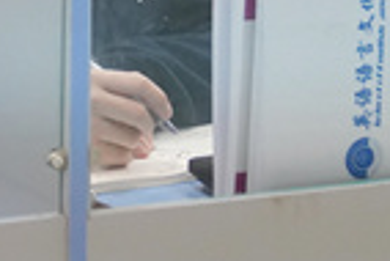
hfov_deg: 8.8
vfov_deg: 5.8
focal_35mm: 231
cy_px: -224
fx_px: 2505
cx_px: -82
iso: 2500
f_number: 3.2
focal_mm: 41
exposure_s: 1/160
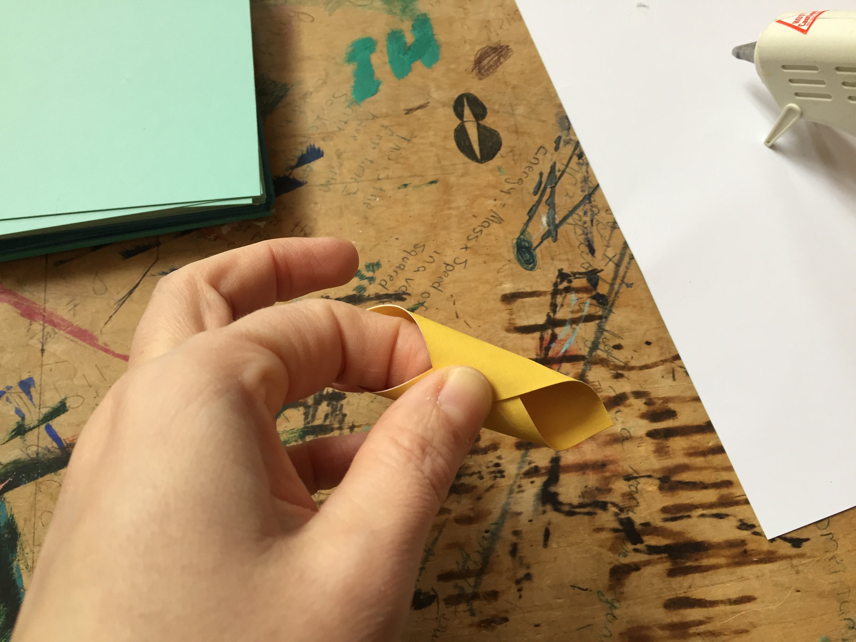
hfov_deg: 61.7
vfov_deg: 48.2
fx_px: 717
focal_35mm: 29
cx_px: 428
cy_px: 321
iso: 64
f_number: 2.2
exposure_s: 1/30
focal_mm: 4.15
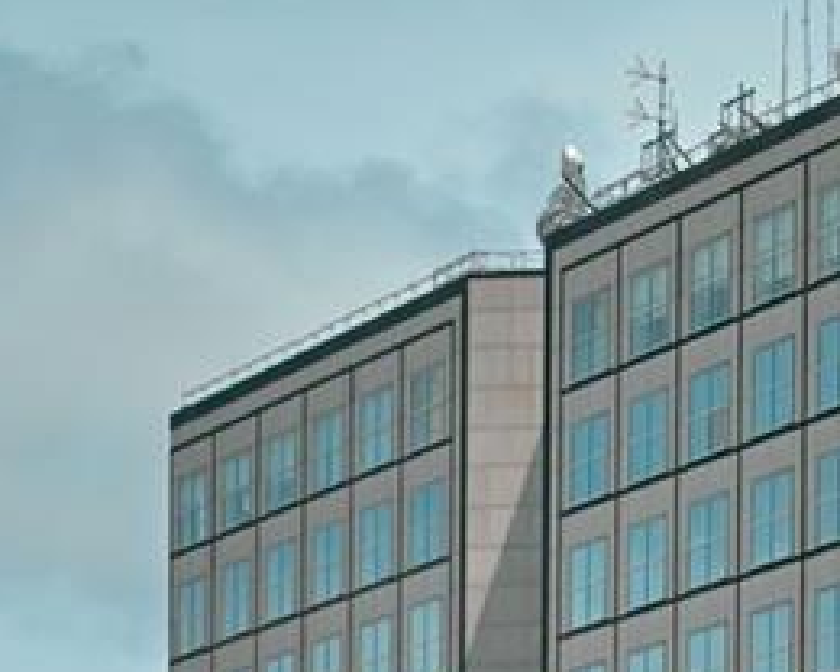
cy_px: 1560
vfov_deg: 6.3
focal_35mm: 237
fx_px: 5892
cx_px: 1622
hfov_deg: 7.8
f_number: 7.1
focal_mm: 41
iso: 125
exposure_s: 1/1000
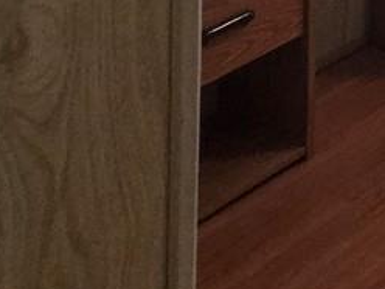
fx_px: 934
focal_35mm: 84
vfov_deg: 10.9
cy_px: -597
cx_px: 961
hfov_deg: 14.2
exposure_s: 1/60
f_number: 2.2
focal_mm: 2.2
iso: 320
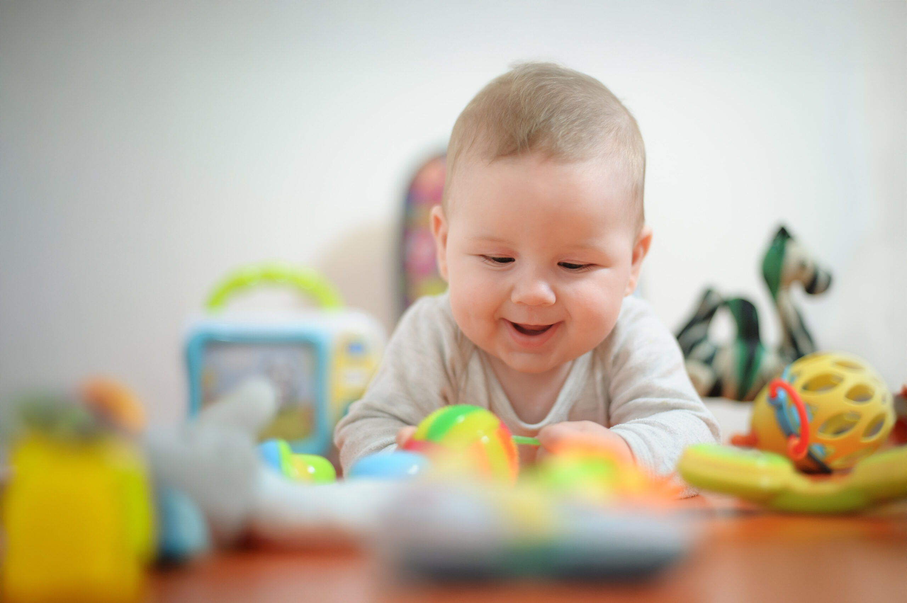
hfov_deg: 39.6
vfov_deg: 27.0
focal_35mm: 50
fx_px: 1259
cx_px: 454
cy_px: 302
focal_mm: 50
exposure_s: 1/320
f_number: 1.8
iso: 1250
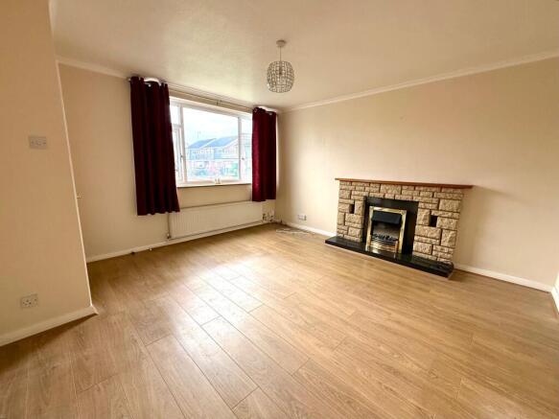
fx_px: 226
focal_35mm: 14
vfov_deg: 85.7
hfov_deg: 102.1
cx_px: 280
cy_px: 210
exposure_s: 1/99
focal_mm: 2.22
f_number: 2.2
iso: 200
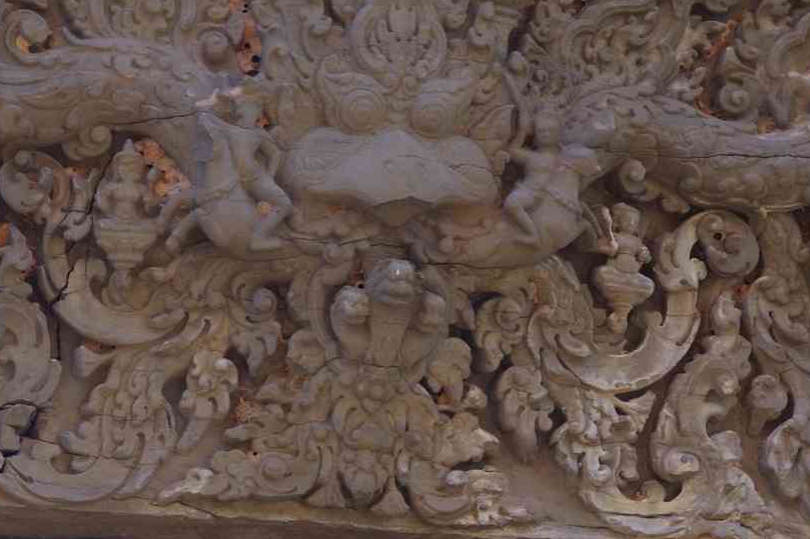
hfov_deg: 10.3
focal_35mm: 200
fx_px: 4499
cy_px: 331
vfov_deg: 6.9
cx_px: 329
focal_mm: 107.5
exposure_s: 1/160
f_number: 7.1
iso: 800
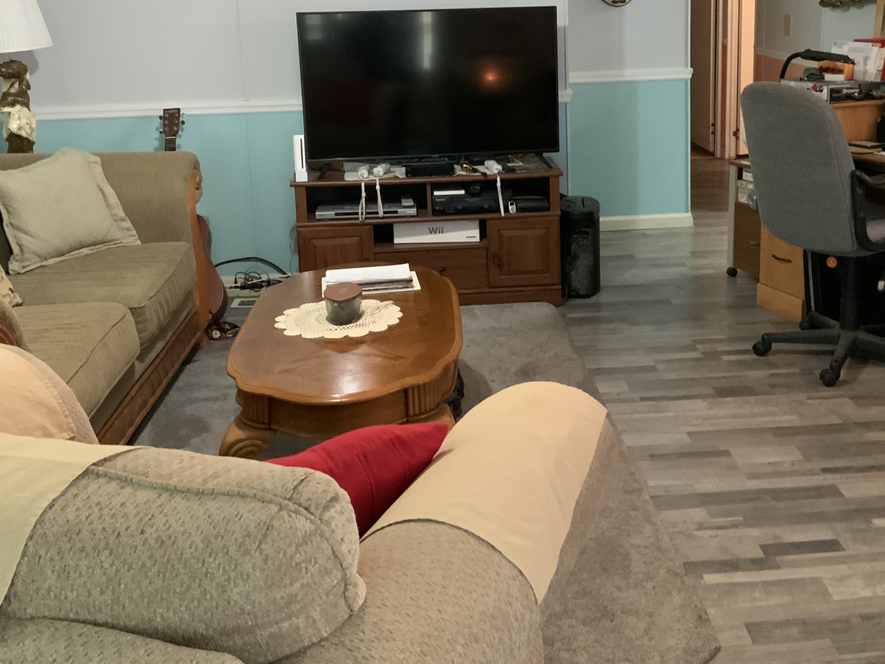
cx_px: 527
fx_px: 1099
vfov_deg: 33.2
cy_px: 199
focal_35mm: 43
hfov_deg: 43.6
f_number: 1.8
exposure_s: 1/40
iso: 250
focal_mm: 3
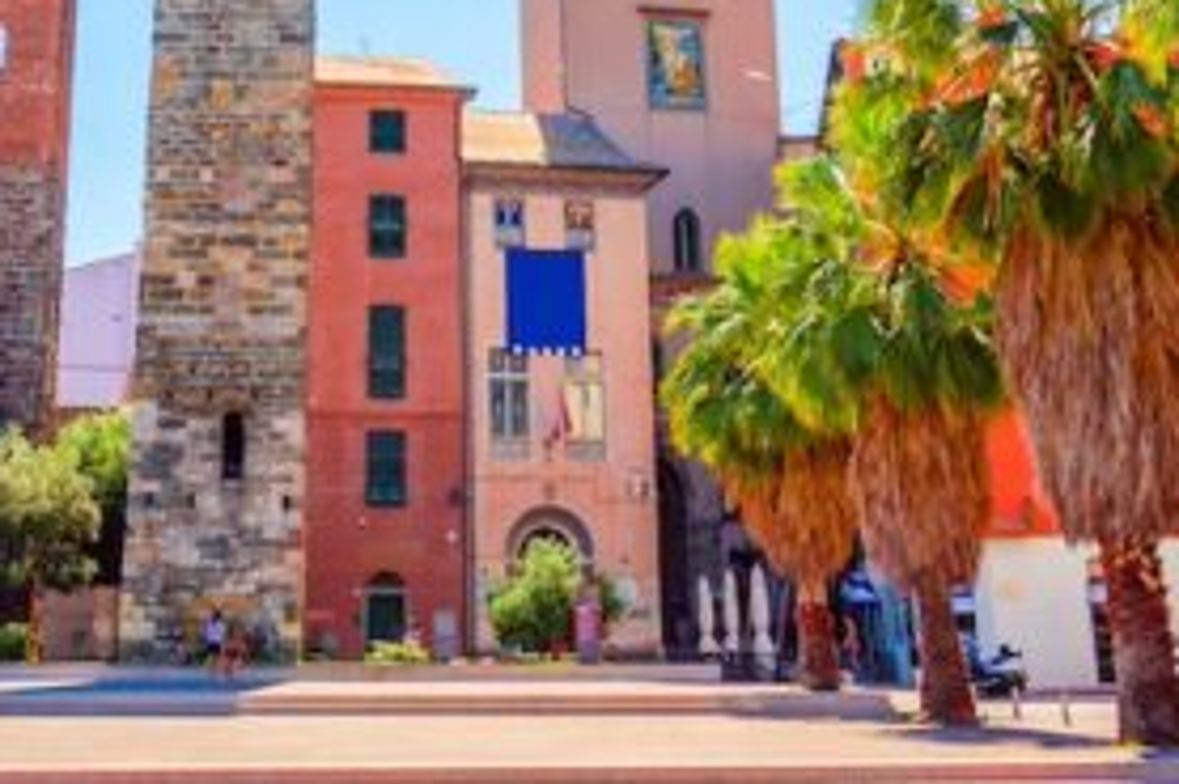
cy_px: 142
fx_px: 1669
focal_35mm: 51
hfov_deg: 38.5
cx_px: 394
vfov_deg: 25.9
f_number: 10
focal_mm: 16
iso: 200
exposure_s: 1/400
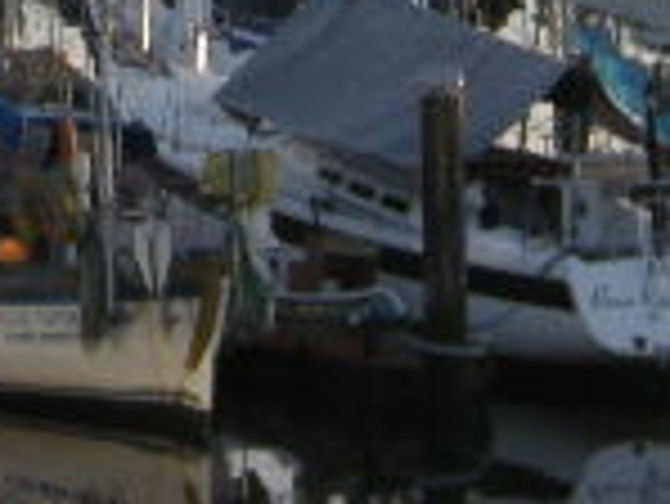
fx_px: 9782
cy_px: -724
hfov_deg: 3.9
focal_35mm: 505
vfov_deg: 2.9
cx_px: -495
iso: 64
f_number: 5.6
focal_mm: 17
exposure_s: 1/73.5
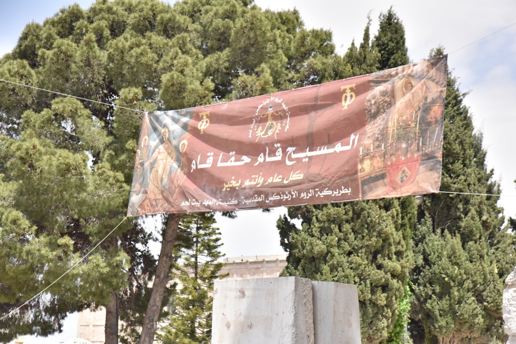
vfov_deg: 14.4
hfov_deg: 21.5
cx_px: 258
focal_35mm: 95
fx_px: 1362
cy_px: 172
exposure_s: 1/8000
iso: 5000
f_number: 10
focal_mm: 95
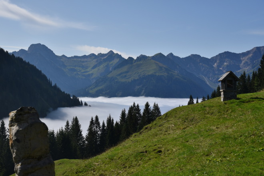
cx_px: 132
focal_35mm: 55
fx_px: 403
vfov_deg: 24.6
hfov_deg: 36.2
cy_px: 88
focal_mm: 55
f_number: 10
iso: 200
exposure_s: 1/400
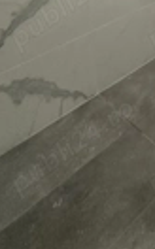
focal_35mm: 45
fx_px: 305
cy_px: -115
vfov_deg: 29.4
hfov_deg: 21.0
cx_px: 267
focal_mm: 2.22
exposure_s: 1/93
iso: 320
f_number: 2.2
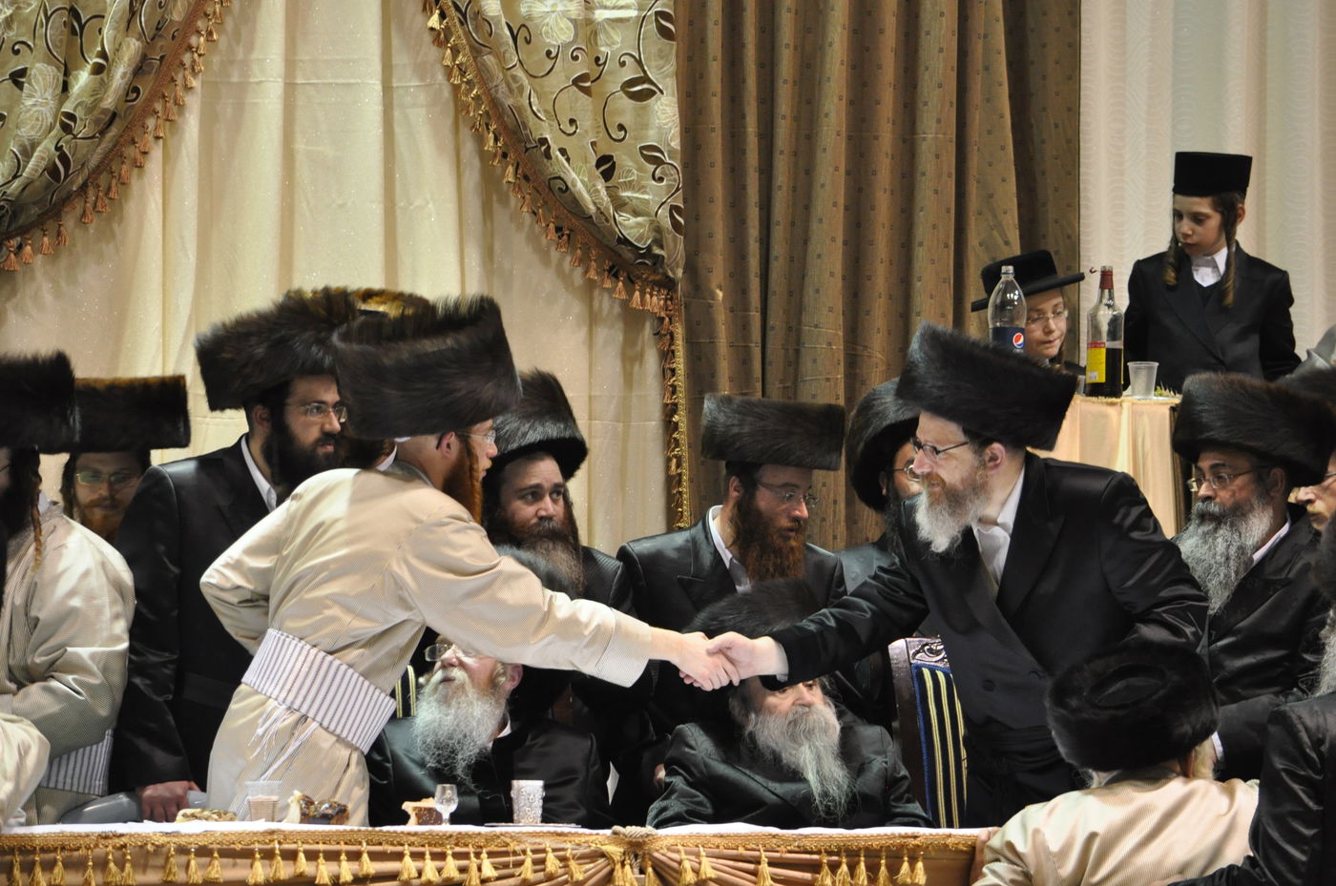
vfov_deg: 5.9
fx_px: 8615
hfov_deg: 8.9
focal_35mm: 232
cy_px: 443
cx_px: 668
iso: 1250
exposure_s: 1/80
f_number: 5.6
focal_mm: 155
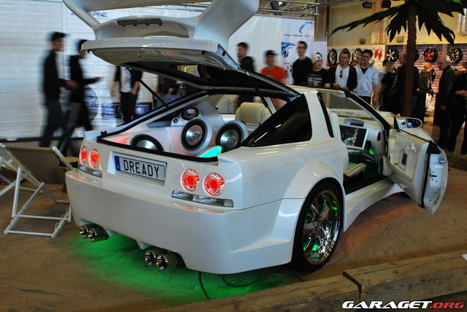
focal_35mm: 36
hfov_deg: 53.1
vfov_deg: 36.9
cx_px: 234
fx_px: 467
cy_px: 156
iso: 100
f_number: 10
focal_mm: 24
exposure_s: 1/6
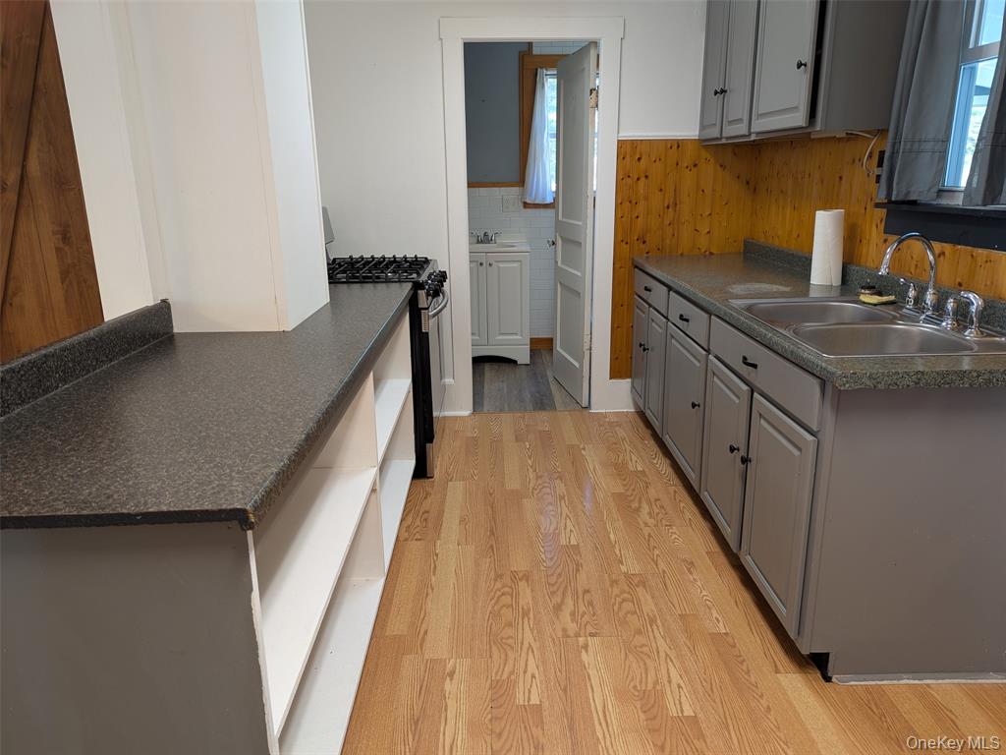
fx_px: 697
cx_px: 503
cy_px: 378
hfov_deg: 71.6
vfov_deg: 56.8
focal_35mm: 24
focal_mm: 6.81
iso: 44
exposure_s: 1/12
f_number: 1.85
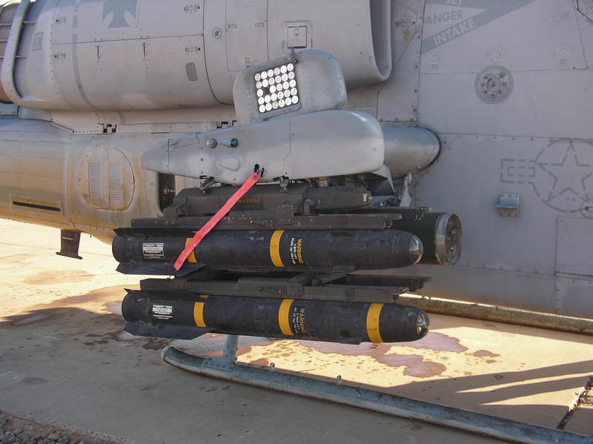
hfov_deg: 39.7
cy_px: 222
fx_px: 822
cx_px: 296
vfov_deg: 30.2
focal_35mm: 48
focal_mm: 7.5
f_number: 3.1
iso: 50
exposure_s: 1/200
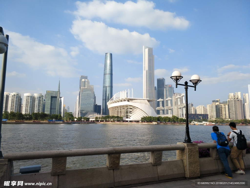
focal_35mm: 22
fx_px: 159
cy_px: 94
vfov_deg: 61.1
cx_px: 125
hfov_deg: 76.4
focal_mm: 3.79
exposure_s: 1/827
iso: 50
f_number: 2
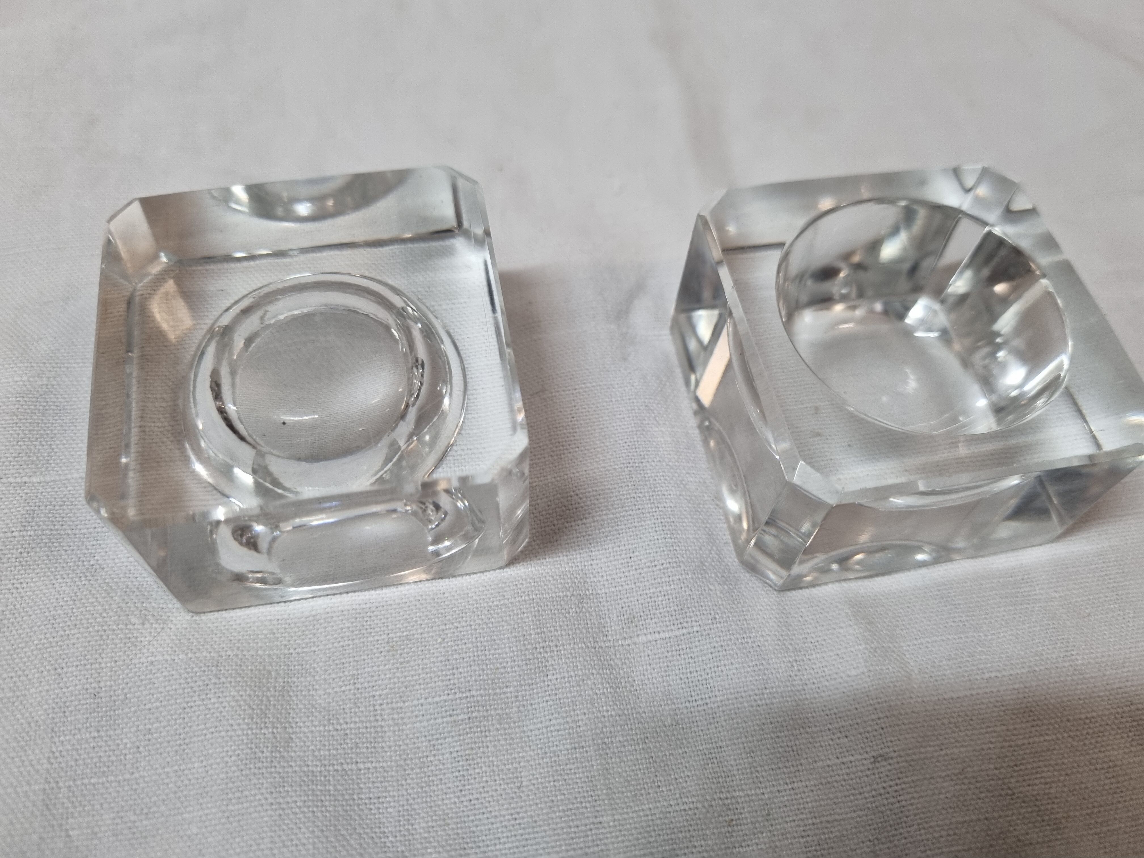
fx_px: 859
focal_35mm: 26
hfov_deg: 67.3
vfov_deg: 53.1
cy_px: 429
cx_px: 572
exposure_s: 1/100
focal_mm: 5.4
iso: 320
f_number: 1.8
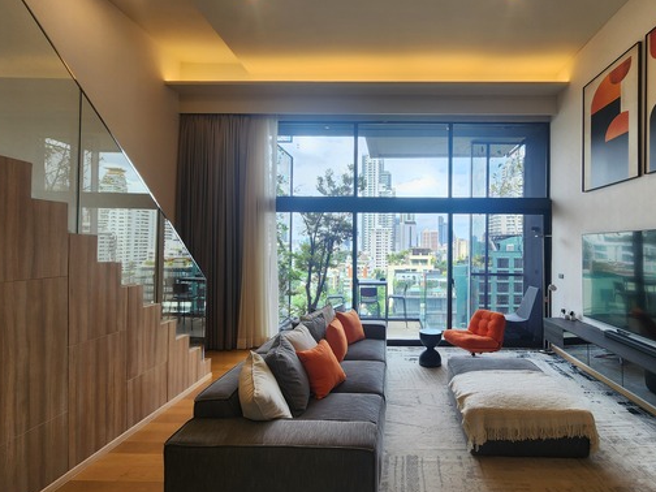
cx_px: 387
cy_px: 248
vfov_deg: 78.1
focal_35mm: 16
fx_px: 303
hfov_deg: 93.5
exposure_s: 1/100
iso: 64
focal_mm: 2.2
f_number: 2.2
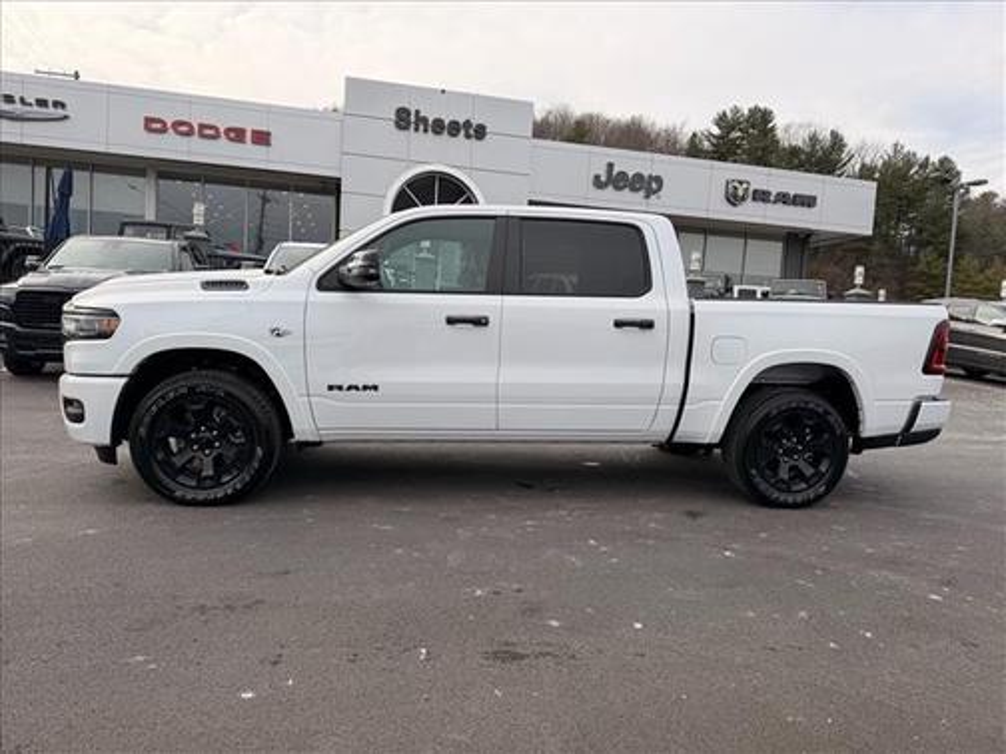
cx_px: 503
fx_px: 697
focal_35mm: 24
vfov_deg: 56.8
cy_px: 377
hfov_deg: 71.6
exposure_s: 1/3759
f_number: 1.78
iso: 100
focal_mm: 6.76
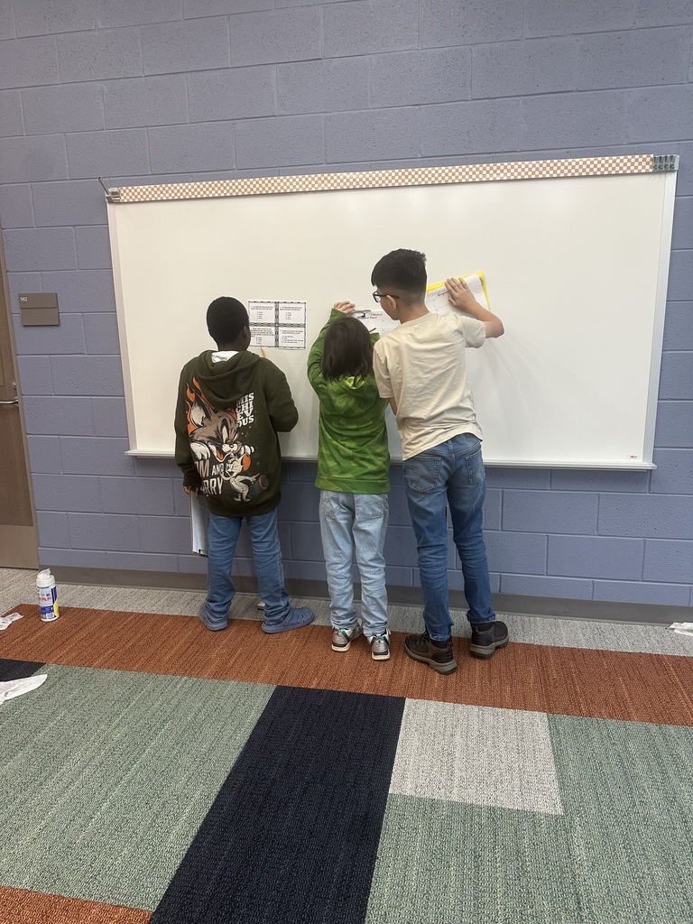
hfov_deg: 56.8
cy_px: 462
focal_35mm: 24
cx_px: 346
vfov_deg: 71.6
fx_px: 641
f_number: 1.78
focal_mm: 6.86
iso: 160
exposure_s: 1/120
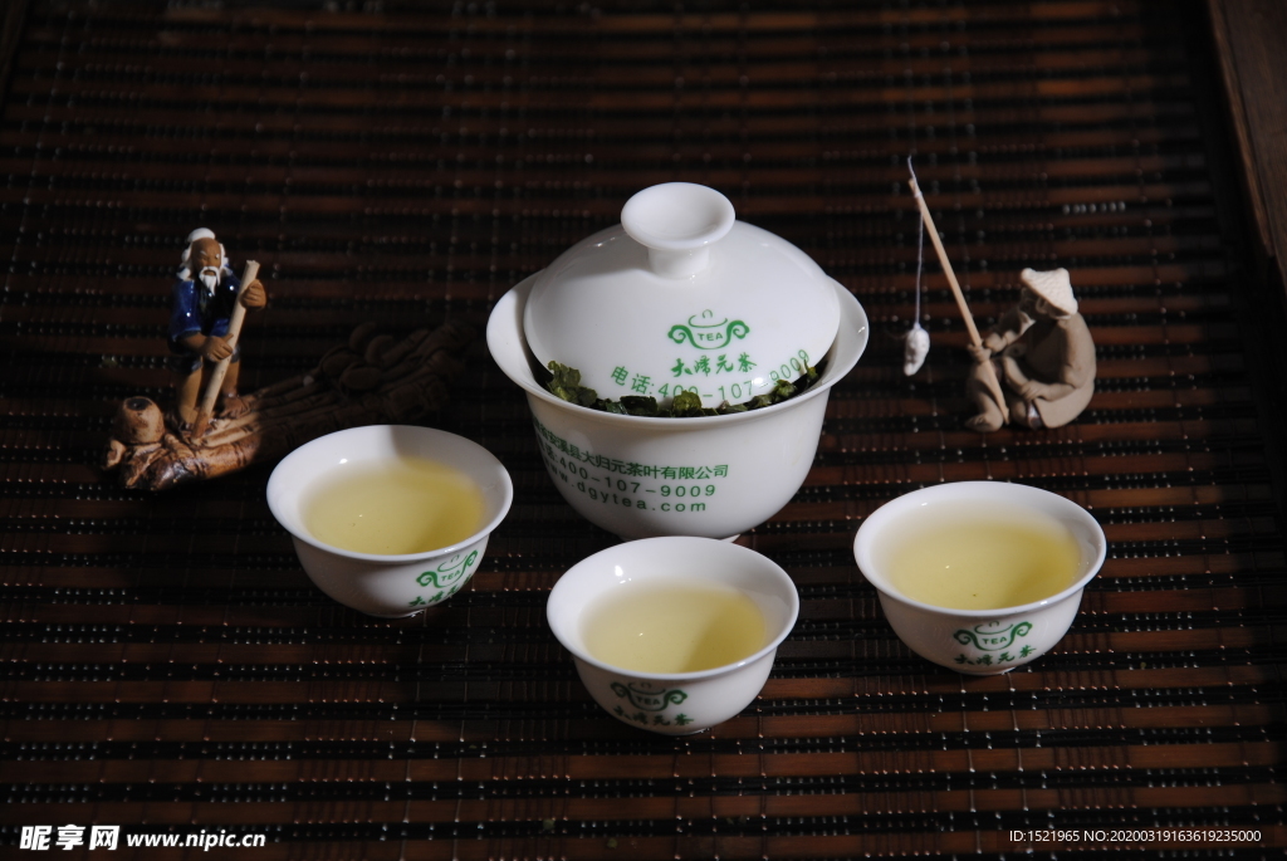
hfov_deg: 13.9
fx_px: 5260
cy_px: 430
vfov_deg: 9.4
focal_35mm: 147
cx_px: 644
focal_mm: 98
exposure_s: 1/125
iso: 100
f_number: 7.1
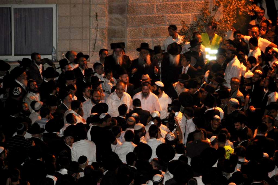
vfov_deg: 6.8
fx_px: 1562
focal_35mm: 202
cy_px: 92
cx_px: 139
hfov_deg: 10.2
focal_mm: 135
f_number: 5.6
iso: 800
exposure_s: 1/60
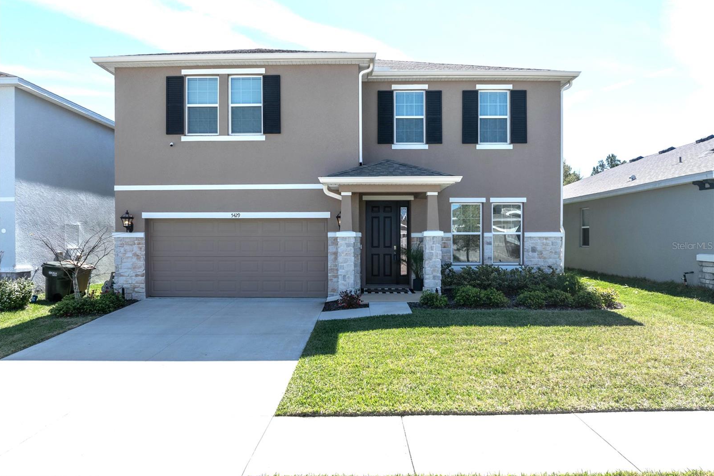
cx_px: 357
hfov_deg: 71.5
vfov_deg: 51.3
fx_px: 496
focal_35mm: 25
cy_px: 245
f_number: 2.8
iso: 110
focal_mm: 12.29
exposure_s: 1/2500
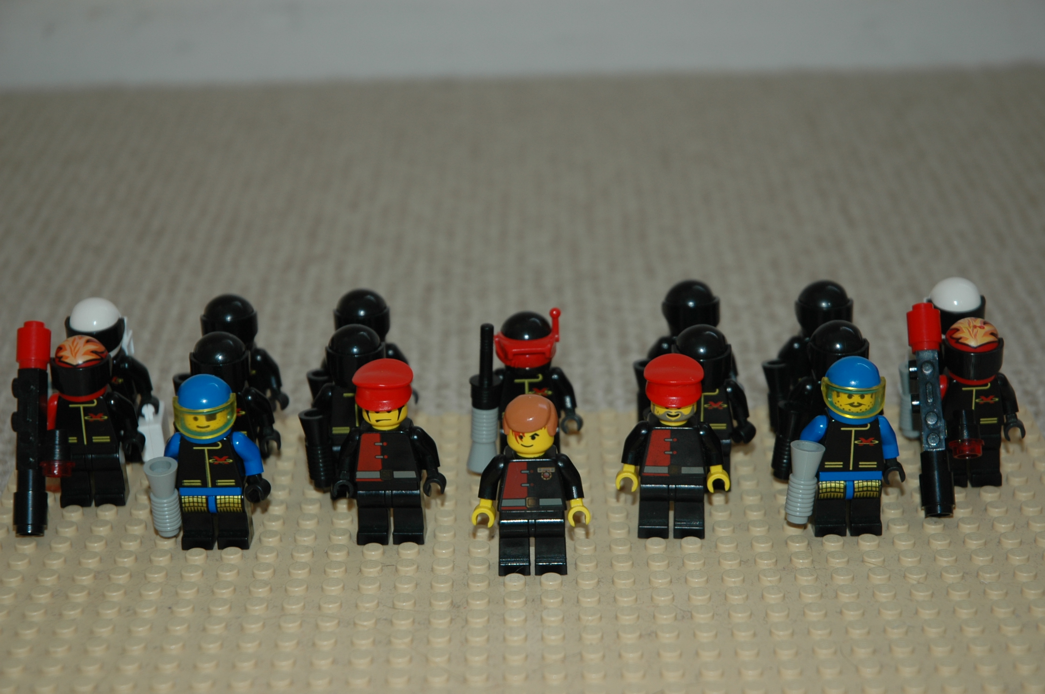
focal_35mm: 90
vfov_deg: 15.2
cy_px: 347
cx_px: 522
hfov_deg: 22.6
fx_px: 2609
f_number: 4.5
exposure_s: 1/60
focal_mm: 60
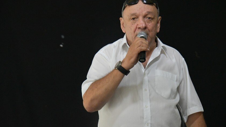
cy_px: 59
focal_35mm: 228
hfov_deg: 9.5
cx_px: 113
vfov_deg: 5.3
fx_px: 1366
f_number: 5.6
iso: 6400
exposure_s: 1/250
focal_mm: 145
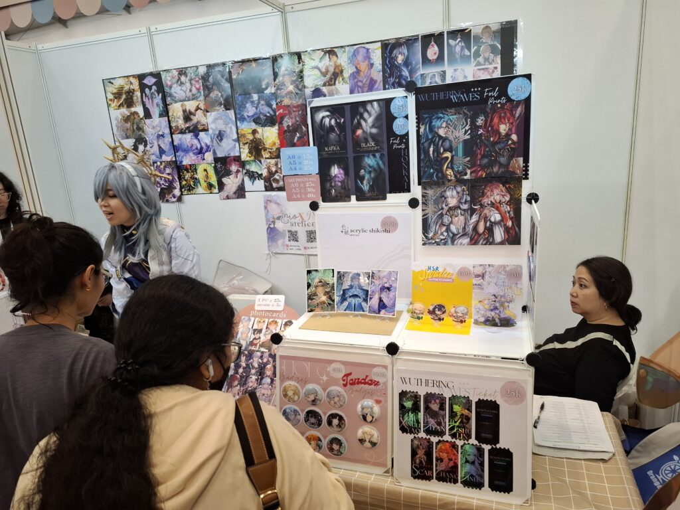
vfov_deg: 58.9
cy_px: 255
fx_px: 452
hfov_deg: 73.9
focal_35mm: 23
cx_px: 340
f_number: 1.8
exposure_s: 1/50
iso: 250
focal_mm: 5.54
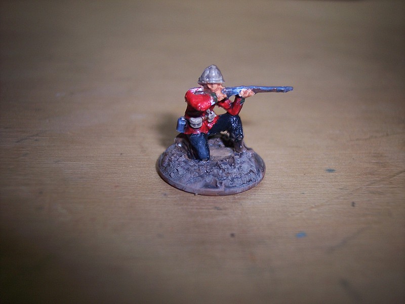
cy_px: 152
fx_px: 456
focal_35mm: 39
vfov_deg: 36.8
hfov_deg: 47.9
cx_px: 202
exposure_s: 1/60
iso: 100
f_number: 2.8
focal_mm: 8
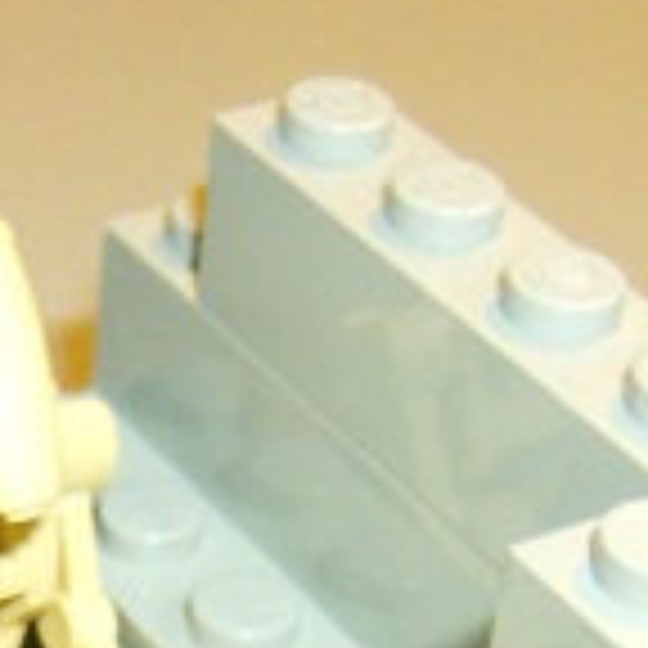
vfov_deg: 12.1
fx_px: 2986
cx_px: -36
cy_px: 760
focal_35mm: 141
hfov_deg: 12.2
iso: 200
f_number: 2.8
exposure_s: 1/60
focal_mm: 6
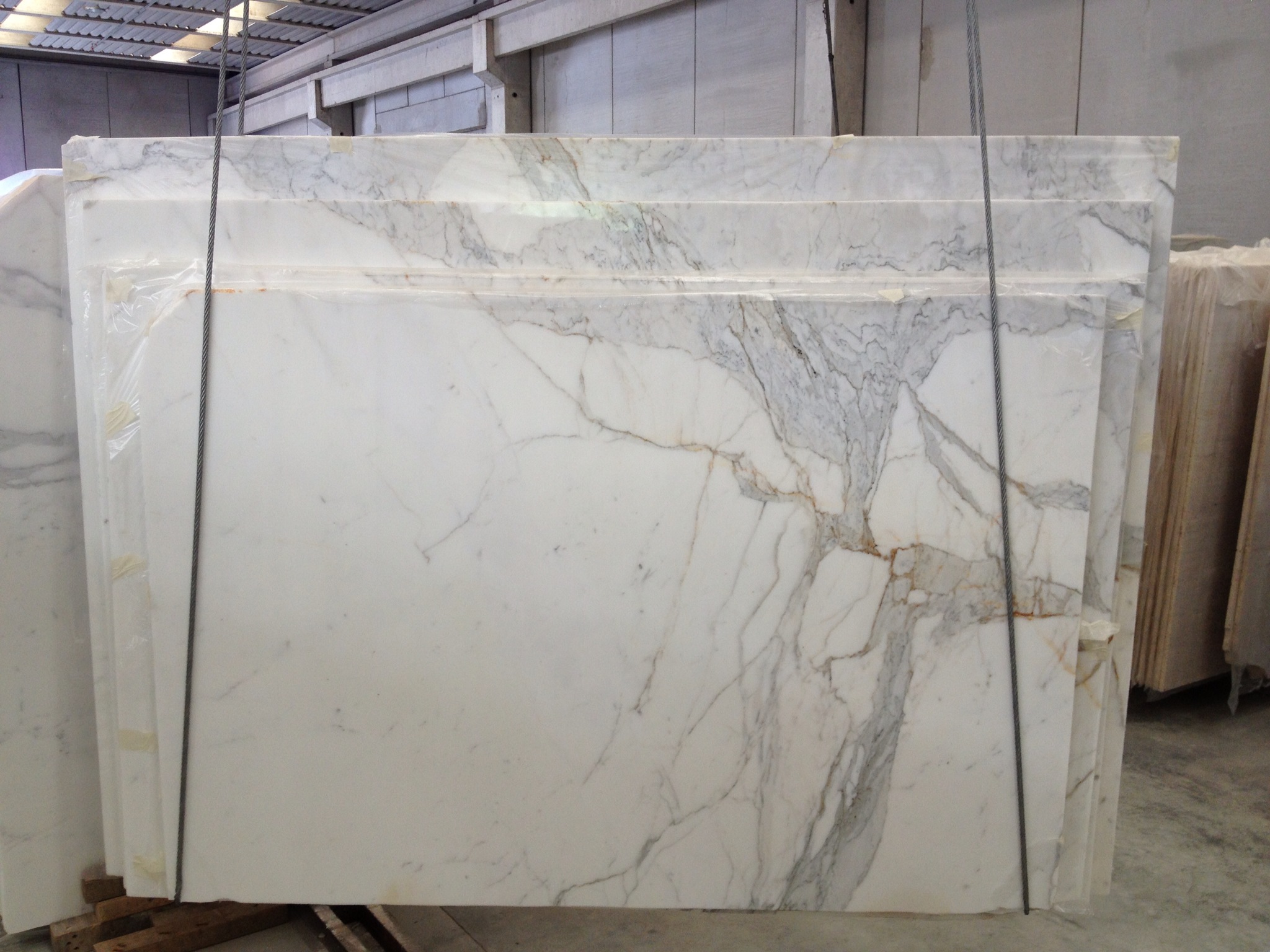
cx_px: 635
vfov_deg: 40.7
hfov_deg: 52.6
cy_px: 476
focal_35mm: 35
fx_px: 1284
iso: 64
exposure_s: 1/40
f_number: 2.4
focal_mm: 4.28
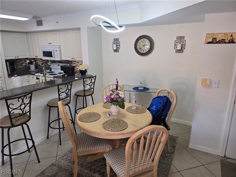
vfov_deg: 58.9
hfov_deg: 73.9
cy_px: 88
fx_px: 157
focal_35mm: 23
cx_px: 118
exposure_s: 1/60
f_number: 1.7
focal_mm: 6.3
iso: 100
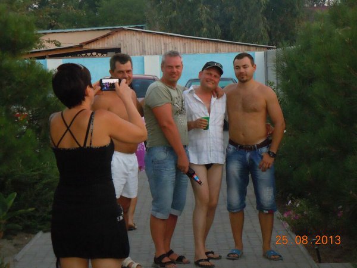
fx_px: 1196
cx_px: 178
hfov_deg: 17.0
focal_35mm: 116
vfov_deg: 12.8
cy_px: 134
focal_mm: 20.9
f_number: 4.6
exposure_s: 1/50
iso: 800
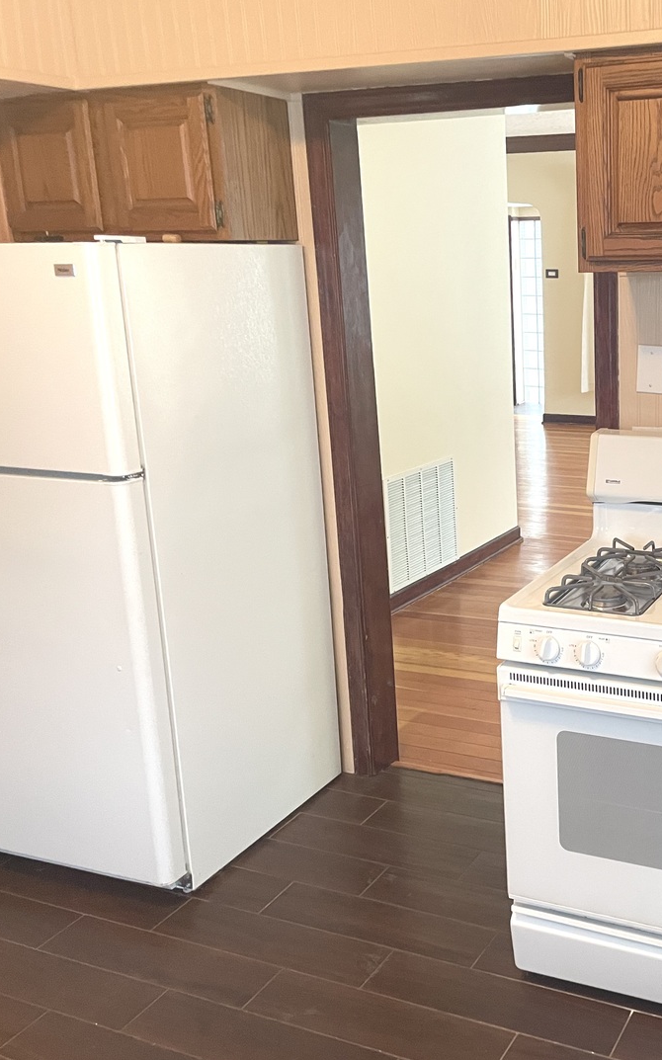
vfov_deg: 52.8
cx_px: 564
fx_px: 1069
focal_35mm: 37
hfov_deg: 33.1
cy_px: 530
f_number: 1.6
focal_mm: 4.2
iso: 400
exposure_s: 1/60
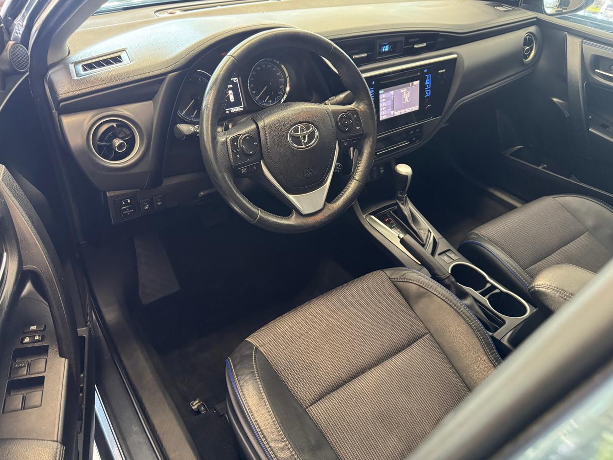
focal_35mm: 25
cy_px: 222
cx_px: 307
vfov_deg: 54.9
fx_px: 443
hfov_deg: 69.4
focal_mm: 6.76
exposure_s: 1/40
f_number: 1.78
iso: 640
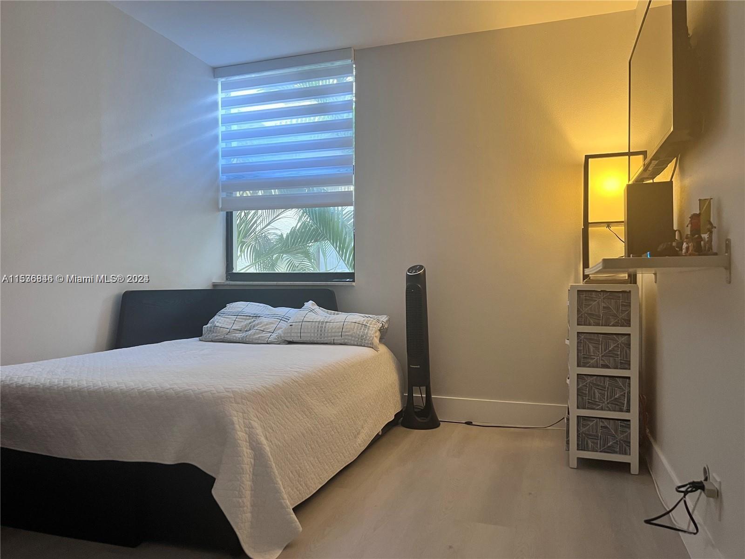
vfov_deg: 53.1
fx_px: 560
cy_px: 280
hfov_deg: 67.3
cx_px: 372
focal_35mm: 26
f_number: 1.5
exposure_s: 1/60
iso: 250
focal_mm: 5.7
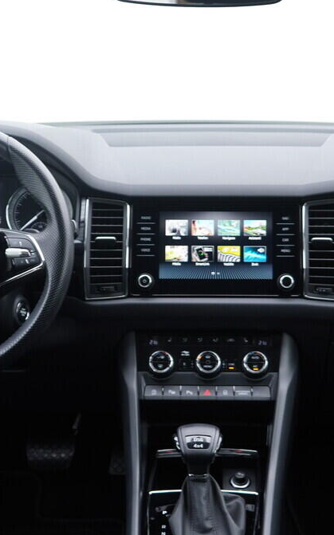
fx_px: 816
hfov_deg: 23.1
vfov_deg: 36.3
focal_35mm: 56
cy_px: 268
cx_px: 197
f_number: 2.8
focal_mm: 24
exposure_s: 1/40
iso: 200
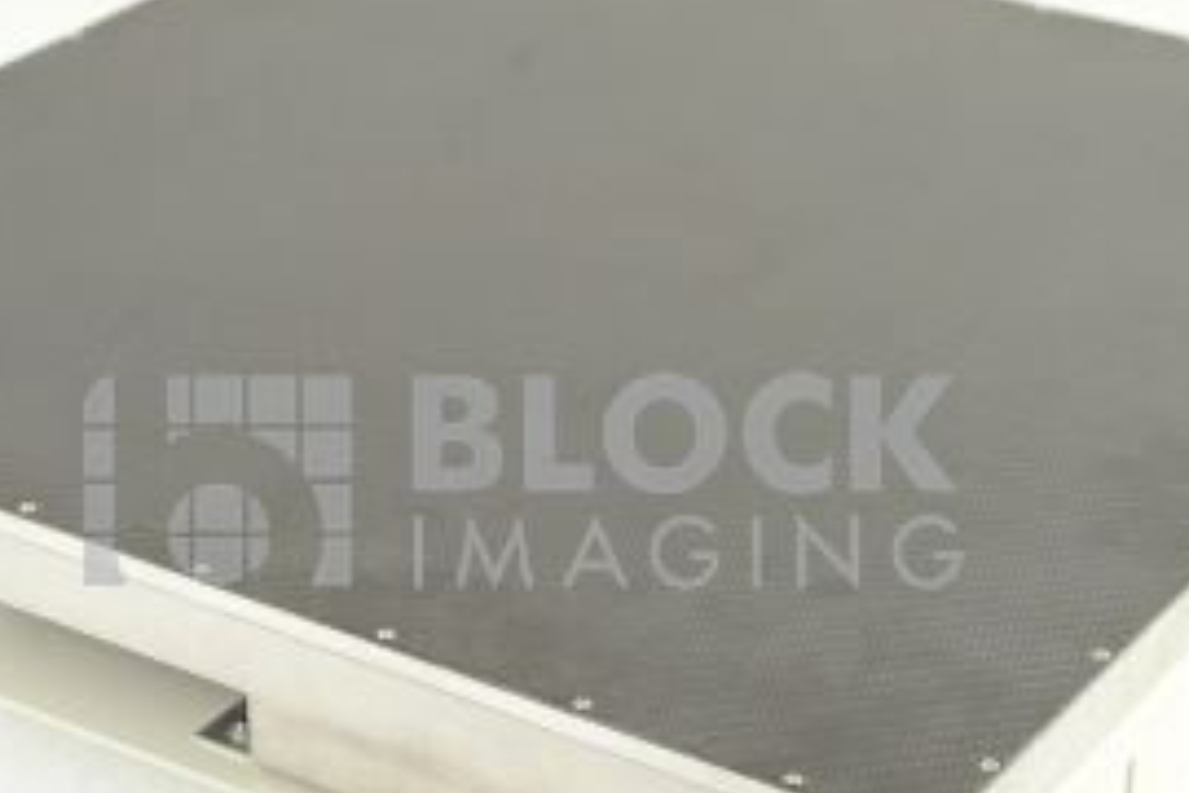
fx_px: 3666
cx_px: 524
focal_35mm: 111
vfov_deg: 12.3
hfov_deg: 18.4
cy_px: 482
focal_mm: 50
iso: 800
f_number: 6.3
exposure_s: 1/100
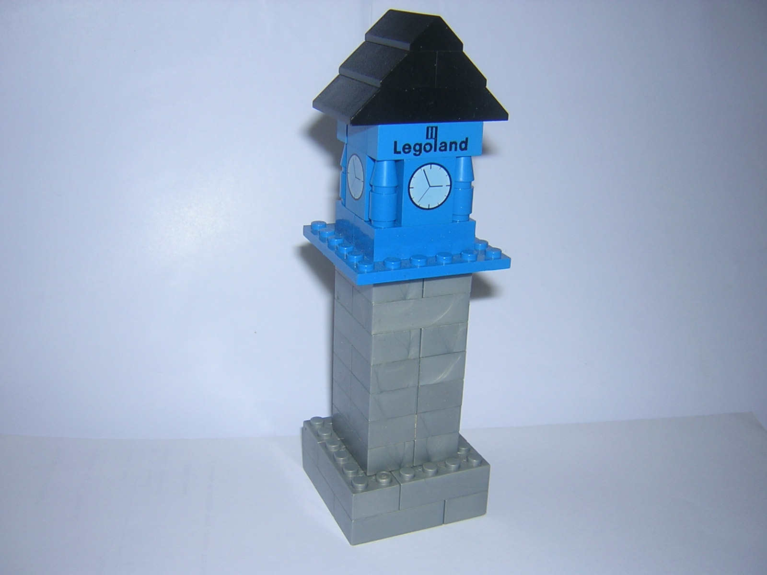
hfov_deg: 51.4
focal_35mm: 36
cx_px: 384
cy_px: 288
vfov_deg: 39.7
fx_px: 798
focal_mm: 4.7
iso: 100
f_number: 2.6
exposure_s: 1/60.1
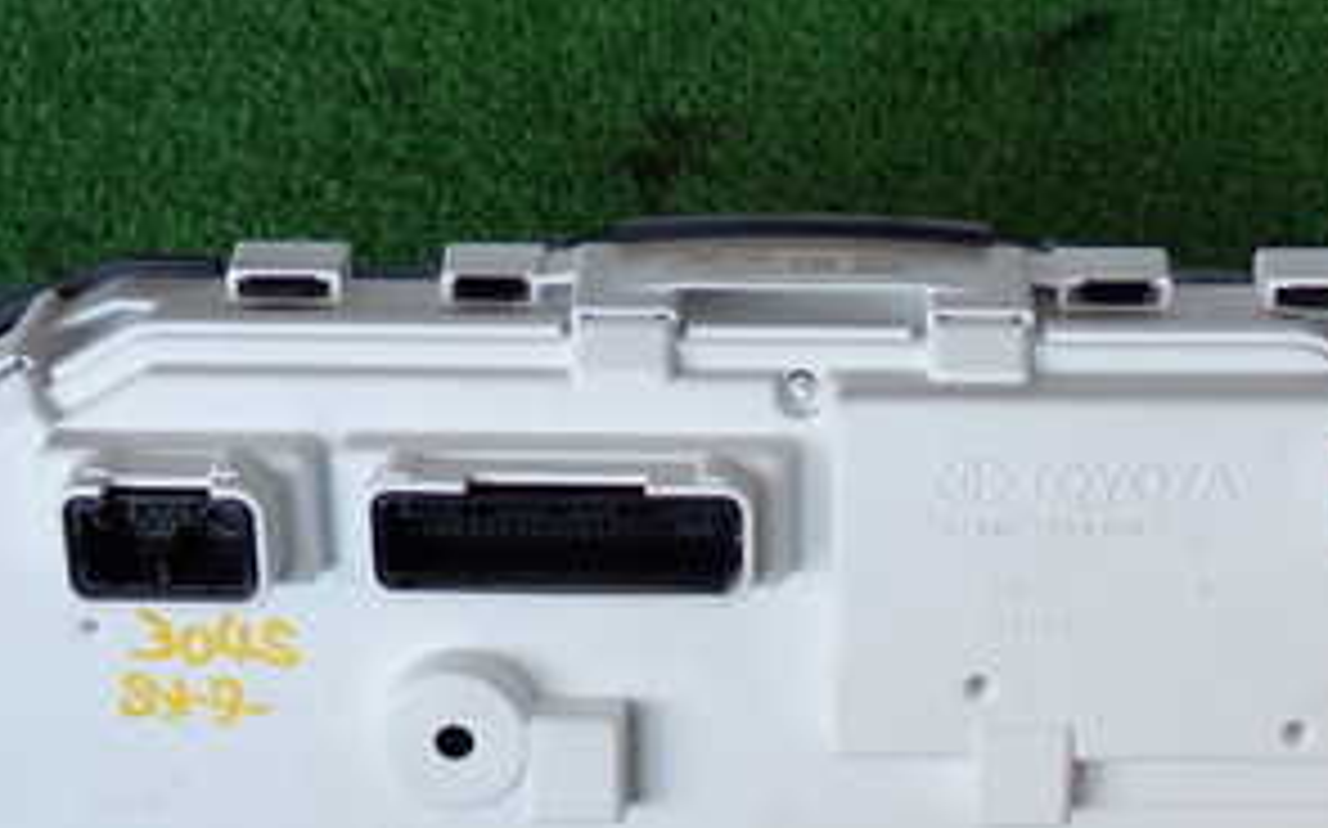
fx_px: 2966
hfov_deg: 25.2
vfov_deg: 15.7
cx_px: 801
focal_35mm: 82
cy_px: 720
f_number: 2.7
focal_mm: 6.83
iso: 100
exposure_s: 1/100
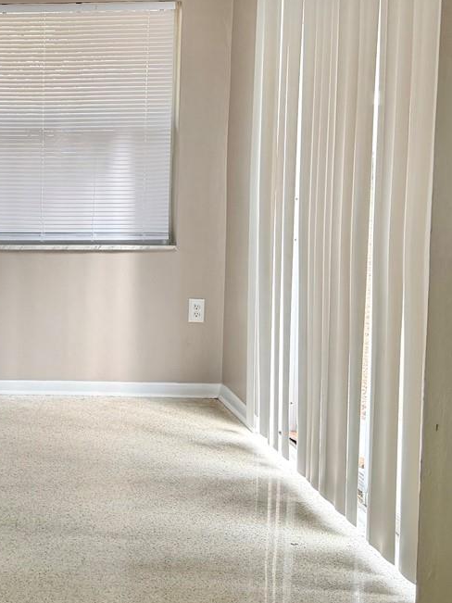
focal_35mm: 59
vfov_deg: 32.5
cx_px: -87
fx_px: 1028
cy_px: 209
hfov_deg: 22.8
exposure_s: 1/121
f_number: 1.78
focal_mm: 6.76
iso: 125
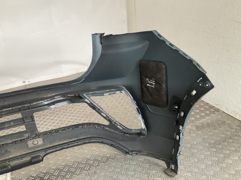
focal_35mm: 29
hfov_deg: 61.7
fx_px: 202
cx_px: 120
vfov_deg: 48.2
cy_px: 90
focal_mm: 3
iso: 40
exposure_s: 1/60
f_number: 1.8
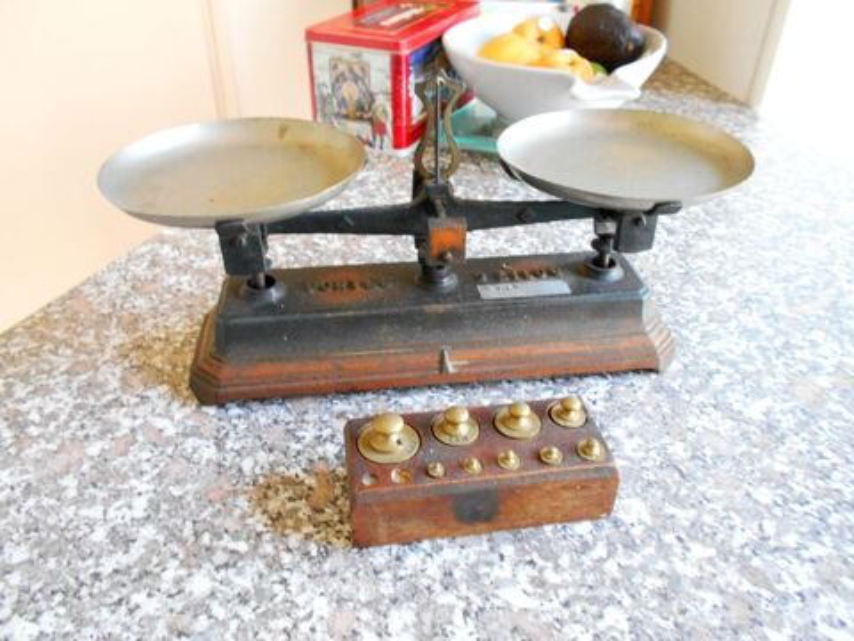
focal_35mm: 26
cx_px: 427
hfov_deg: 67.3
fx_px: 641
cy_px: 320
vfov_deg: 53.1
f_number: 3.2
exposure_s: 1/30
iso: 400
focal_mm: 4.6
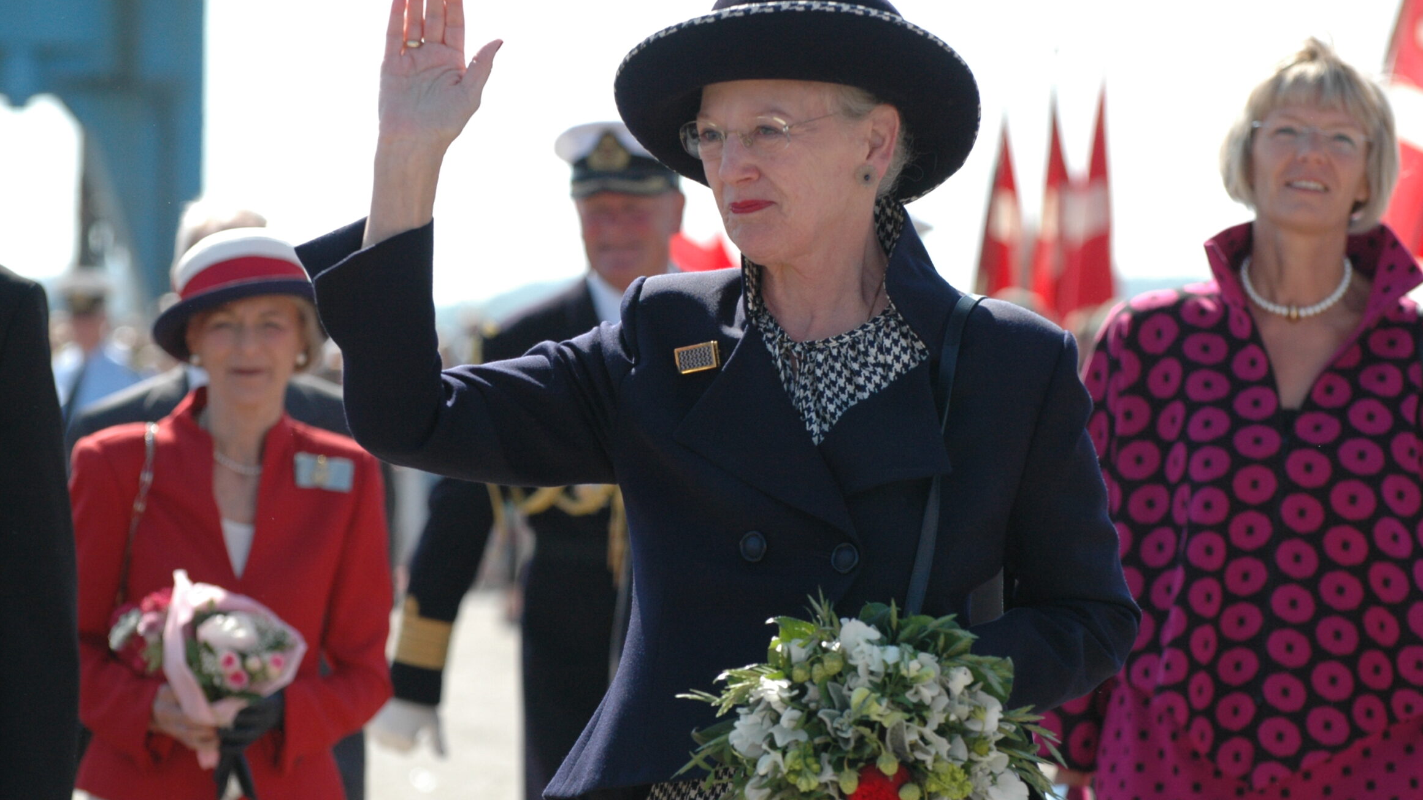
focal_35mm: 217
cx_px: 735
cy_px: 331
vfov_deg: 5.6
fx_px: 8172
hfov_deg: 10.0
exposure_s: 1/1000
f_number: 5
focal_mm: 125
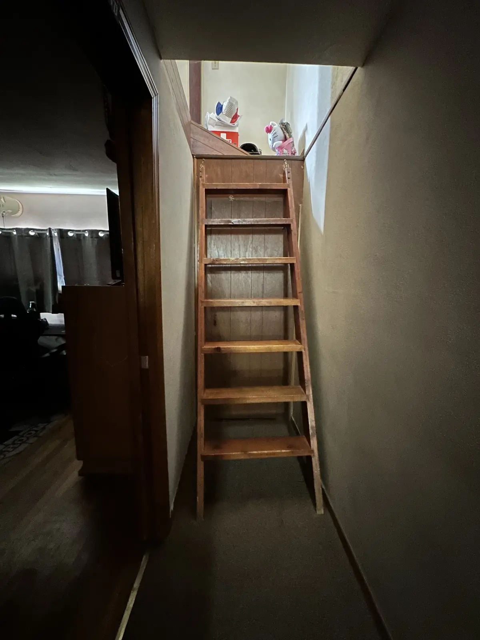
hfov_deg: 85.7
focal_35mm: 14
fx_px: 259
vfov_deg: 102.1
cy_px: 320
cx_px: 240
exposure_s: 1/13
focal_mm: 2.22
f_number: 2.2
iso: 1000
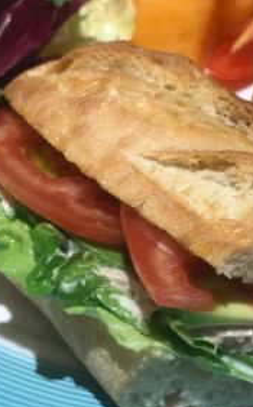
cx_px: 140
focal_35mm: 74
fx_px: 818
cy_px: 182
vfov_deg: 27.9
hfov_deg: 17.6
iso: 32
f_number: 1.8
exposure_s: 1/50
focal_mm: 3.99
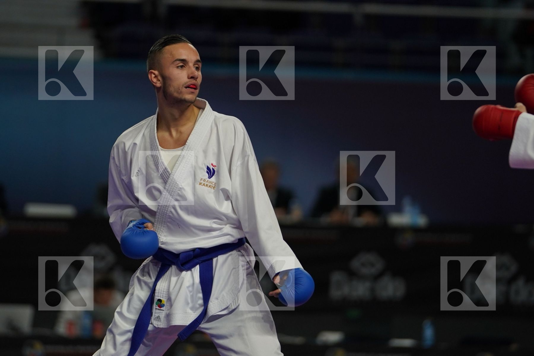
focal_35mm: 268
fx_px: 3975
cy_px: 178
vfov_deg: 5.1
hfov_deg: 7.7
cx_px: 267
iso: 640
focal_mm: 179
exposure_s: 1/1000
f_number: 2.8
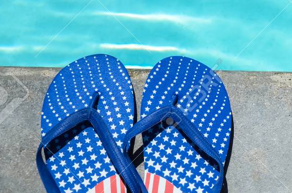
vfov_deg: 12.7
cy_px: 76
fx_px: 866
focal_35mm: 107
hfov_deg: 18.6
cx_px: 291
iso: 200
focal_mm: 30
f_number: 4.2
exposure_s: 1/4000
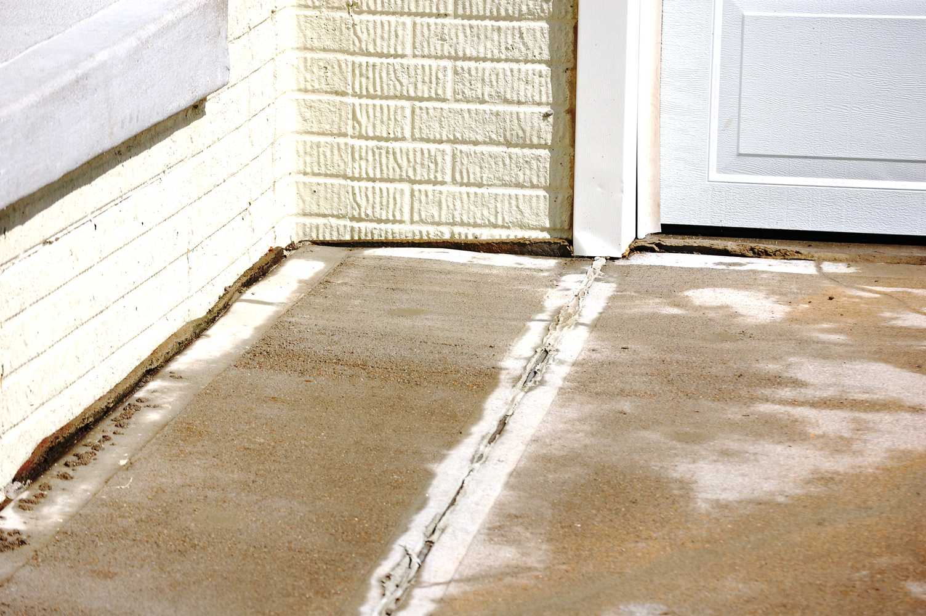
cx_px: 463
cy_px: 308
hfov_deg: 17.1
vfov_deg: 11.4
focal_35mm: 120
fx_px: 3084
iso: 200
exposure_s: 1/1000
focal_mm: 80
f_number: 8
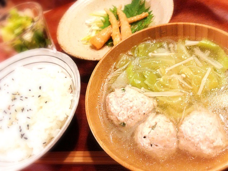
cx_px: 114
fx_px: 217
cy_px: 86
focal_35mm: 33
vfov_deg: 42.9
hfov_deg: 55.4
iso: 200
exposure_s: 1/20
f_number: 2.4
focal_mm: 4.13
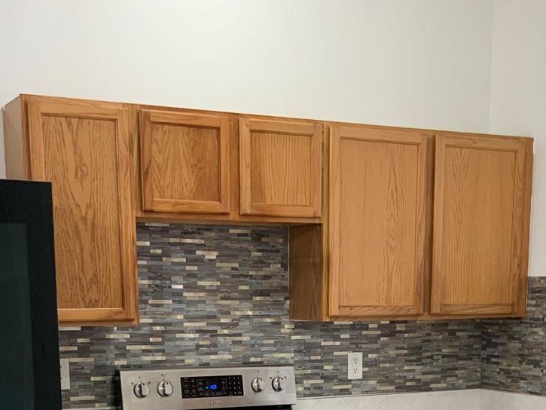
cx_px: 312
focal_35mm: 64
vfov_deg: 21.7
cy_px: 451
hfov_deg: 30.2
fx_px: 1010
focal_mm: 3
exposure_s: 1/60
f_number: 1.8
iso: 80
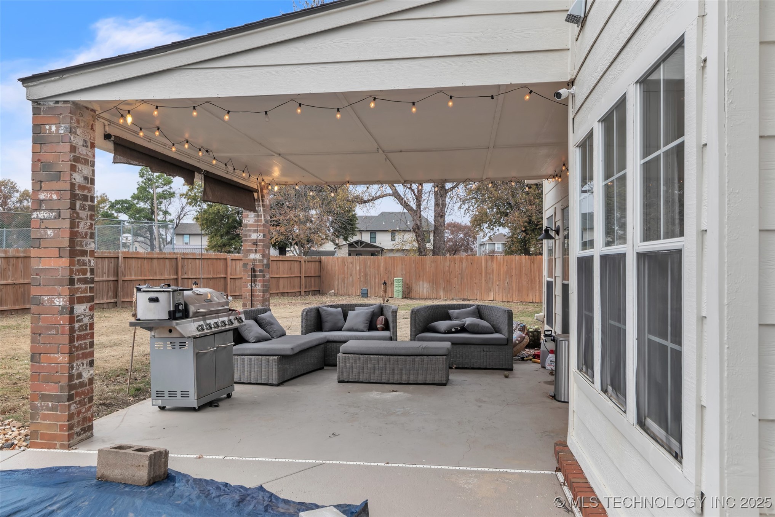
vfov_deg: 46.4
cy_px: 258
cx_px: 388
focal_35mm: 28
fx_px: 603
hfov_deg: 65.5
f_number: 8
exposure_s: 1/400
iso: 320
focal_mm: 28
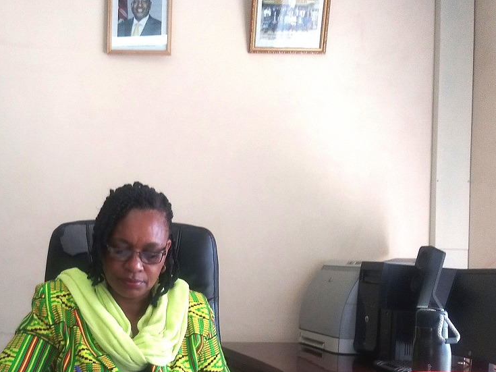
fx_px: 673
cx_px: 139
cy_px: 280
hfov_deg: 39.6
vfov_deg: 30.3
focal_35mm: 47
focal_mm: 3.7
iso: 100
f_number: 2.2
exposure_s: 1/40
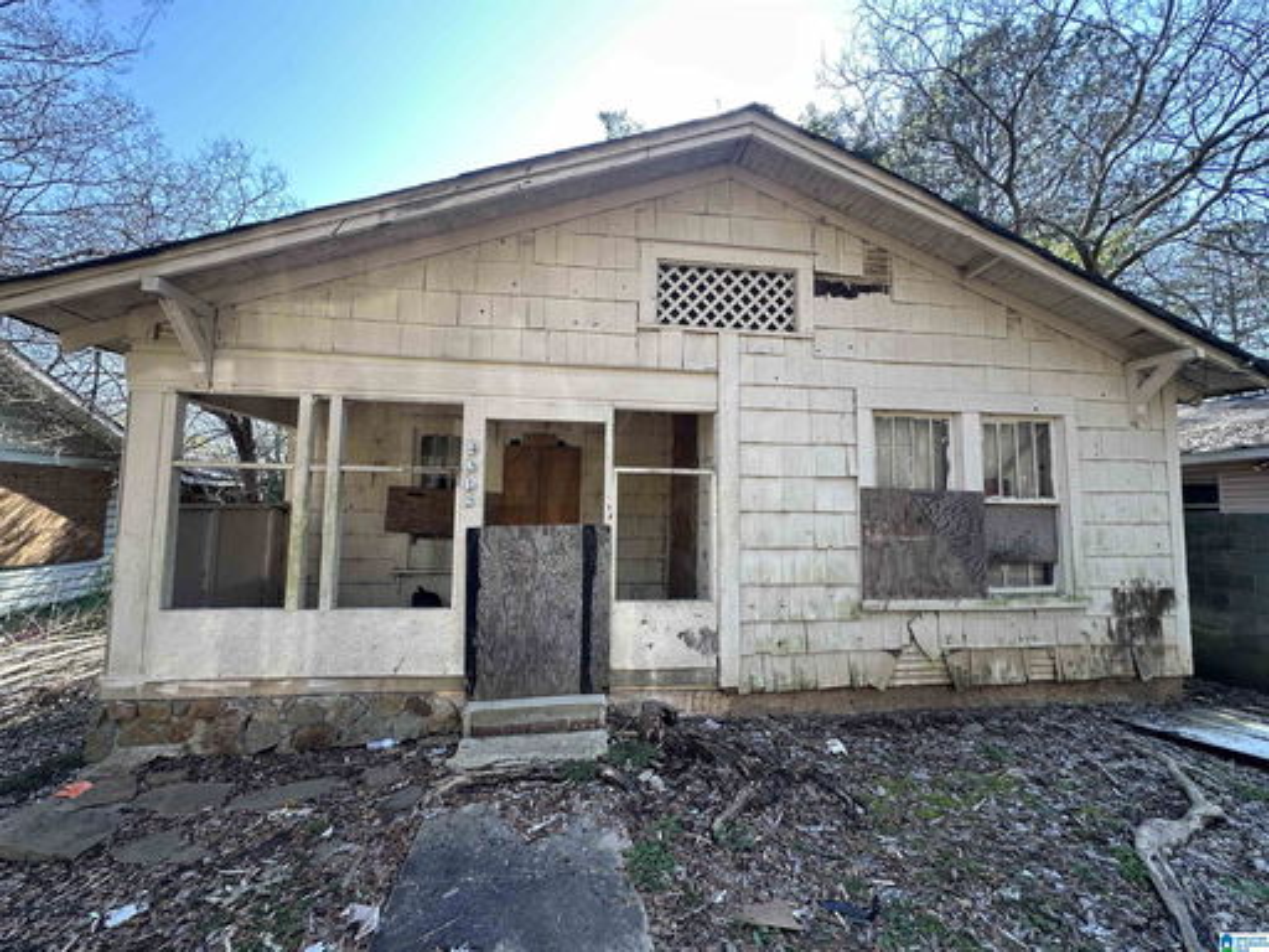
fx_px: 513
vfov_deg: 85.7
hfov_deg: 102.1
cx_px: 634
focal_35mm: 14
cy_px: 476
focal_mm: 2.22
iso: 40
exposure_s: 1/216
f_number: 2.2
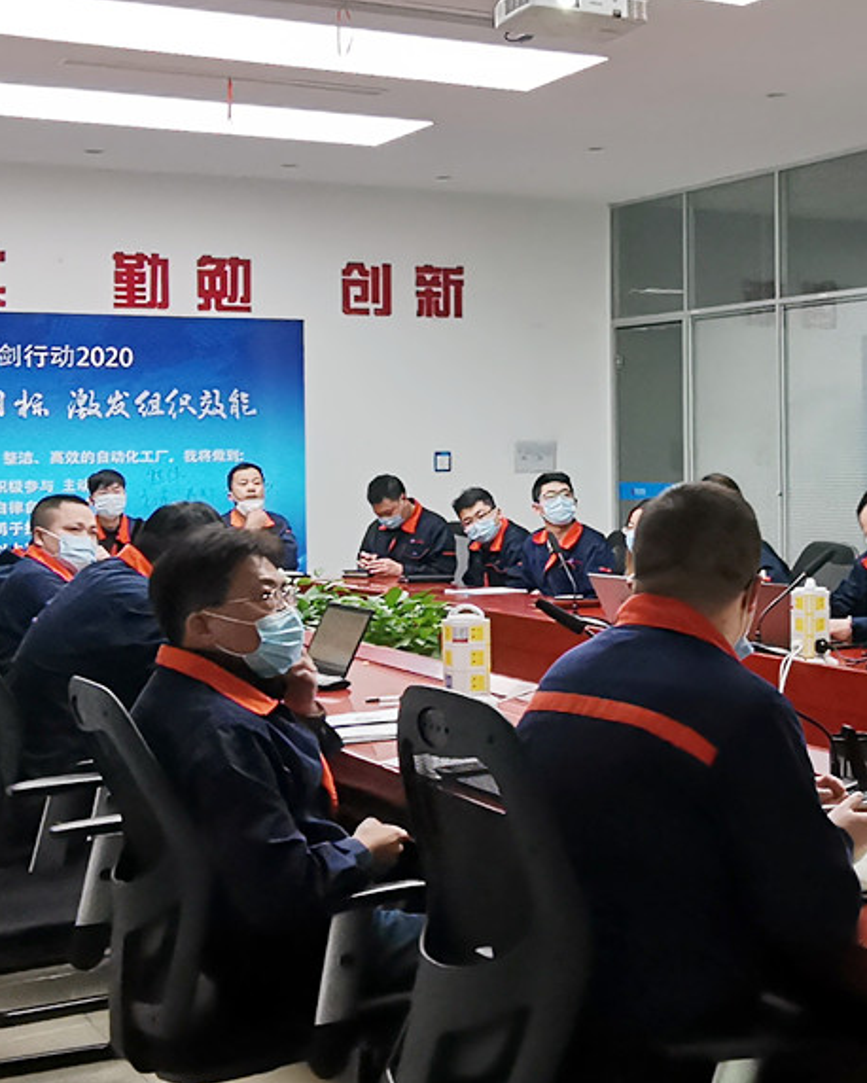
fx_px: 1859
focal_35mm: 58
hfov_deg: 25.7
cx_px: 704
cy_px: 462
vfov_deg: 32.4
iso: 250
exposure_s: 1/60
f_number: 2.2
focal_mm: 2.26
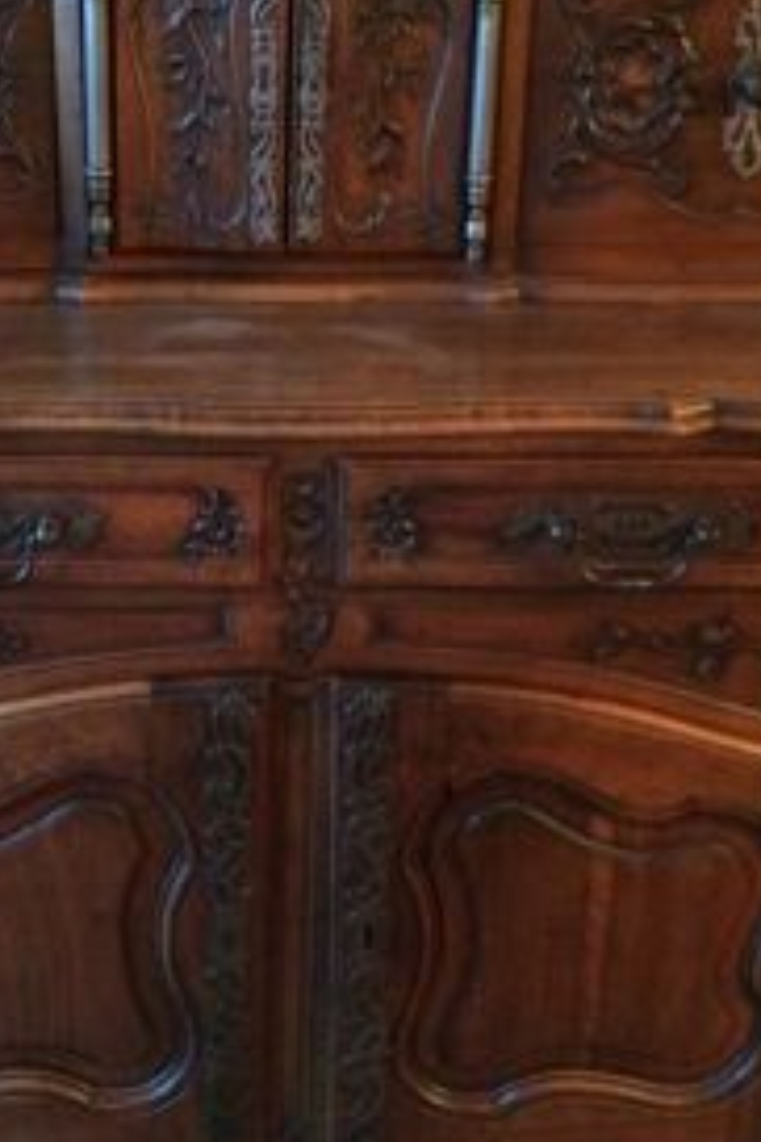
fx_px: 1680
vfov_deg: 37.5
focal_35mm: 53
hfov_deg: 25.4
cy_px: 531
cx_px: 284
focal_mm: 4.15
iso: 500
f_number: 2.2
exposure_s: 1/17
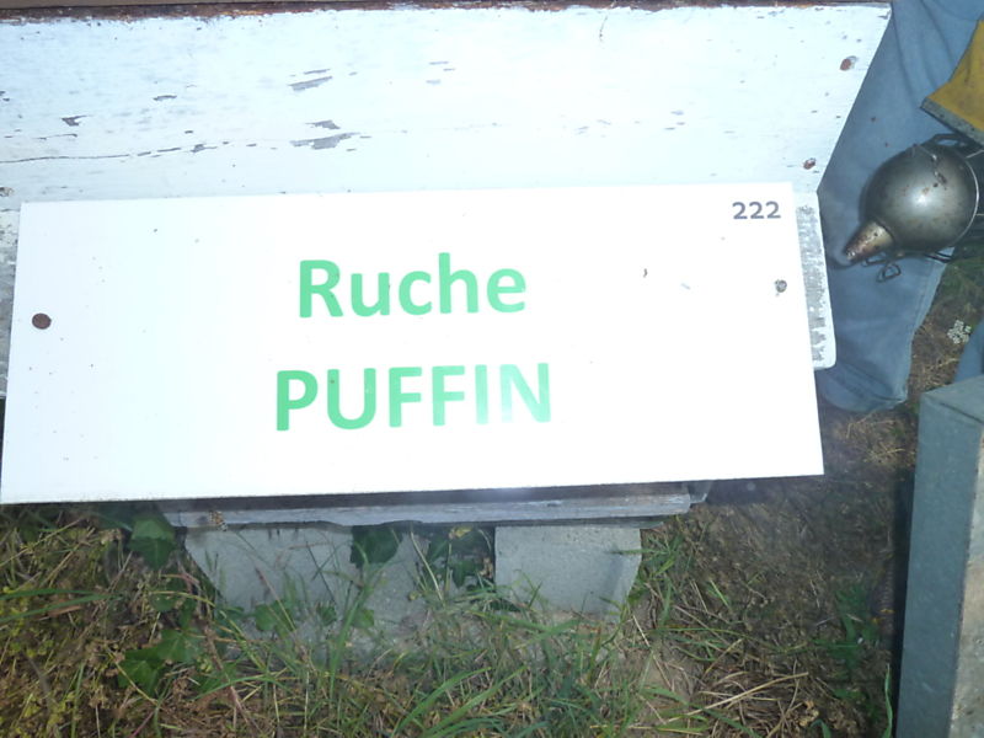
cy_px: 369
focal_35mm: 25
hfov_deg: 69.4
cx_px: 492
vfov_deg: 54.9
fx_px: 711
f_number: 5.6
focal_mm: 4.1
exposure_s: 1/640
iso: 125
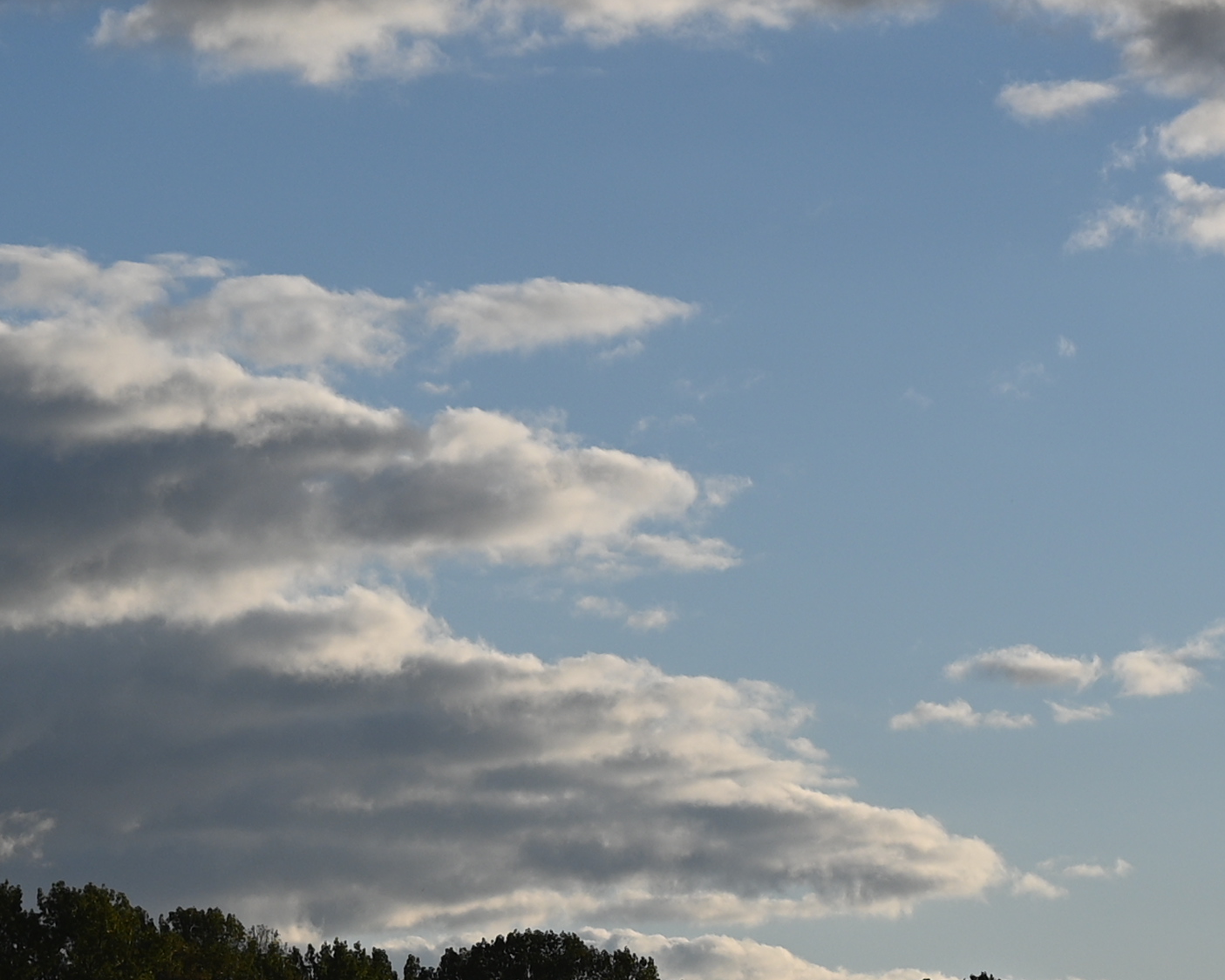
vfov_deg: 7.4
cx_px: 432
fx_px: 7614
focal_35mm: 210
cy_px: 787
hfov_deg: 9.2
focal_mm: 52
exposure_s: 1/2500
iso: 100
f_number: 4
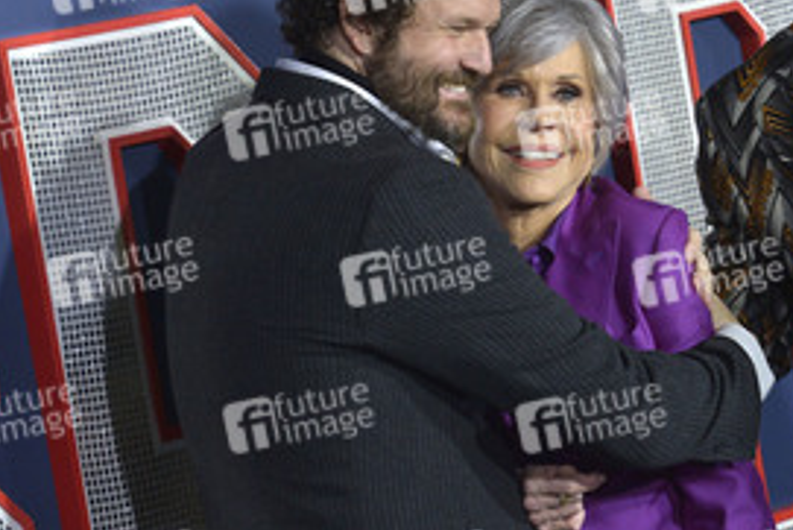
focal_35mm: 216
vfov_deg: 6.4
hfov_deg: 9.5
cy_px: 199
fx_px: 4760
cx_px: 629
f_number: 6.3
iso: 2000
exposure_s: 1/320
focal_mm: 130
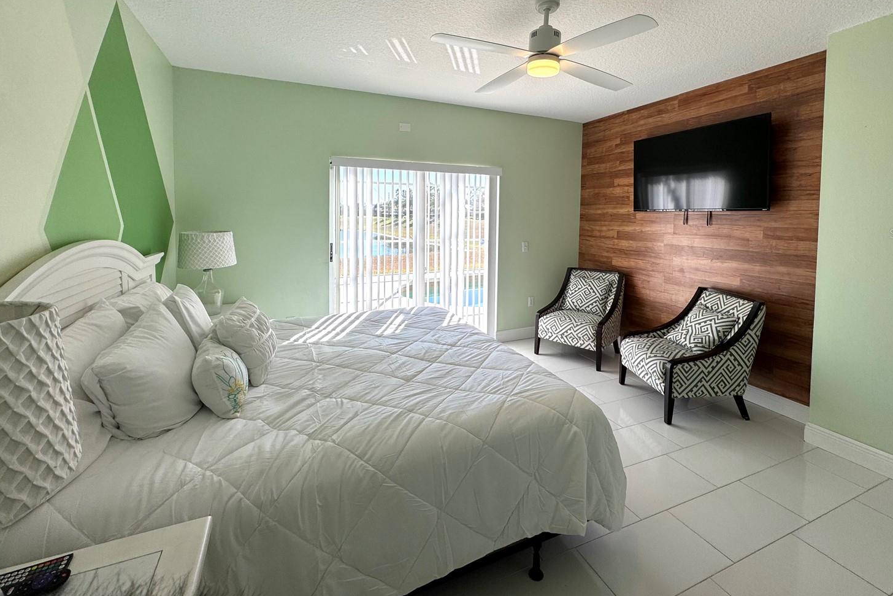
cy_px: 233
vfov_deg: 72.8
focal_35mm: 16
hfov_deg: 96.7
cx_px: 457
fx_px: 397
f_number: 2.2
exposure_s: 1/464
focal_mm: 2.22
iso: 40
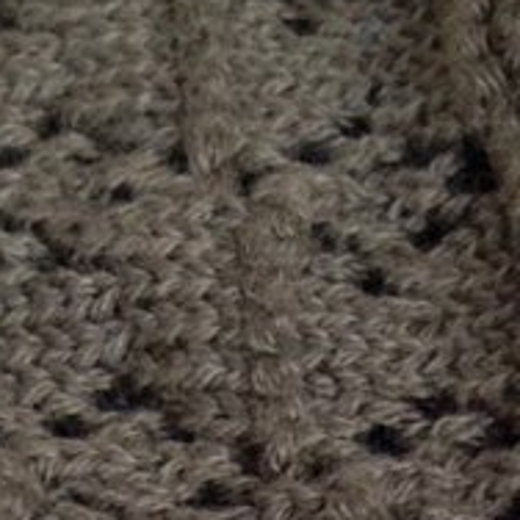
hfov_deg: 7.9
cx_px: 664
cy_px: 1772
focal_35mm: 219
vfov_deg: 6.9
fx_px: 3722
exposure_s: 1/60
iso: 50
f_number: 2.4
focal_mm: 4.28
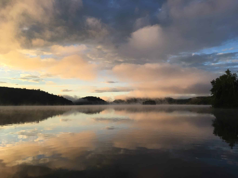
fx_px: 199
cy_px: 89
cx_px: 119
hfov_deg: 61.7
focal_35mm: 29
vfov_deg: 48.2
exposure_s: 1/699
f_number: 2.2
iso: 25
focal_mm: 4.15
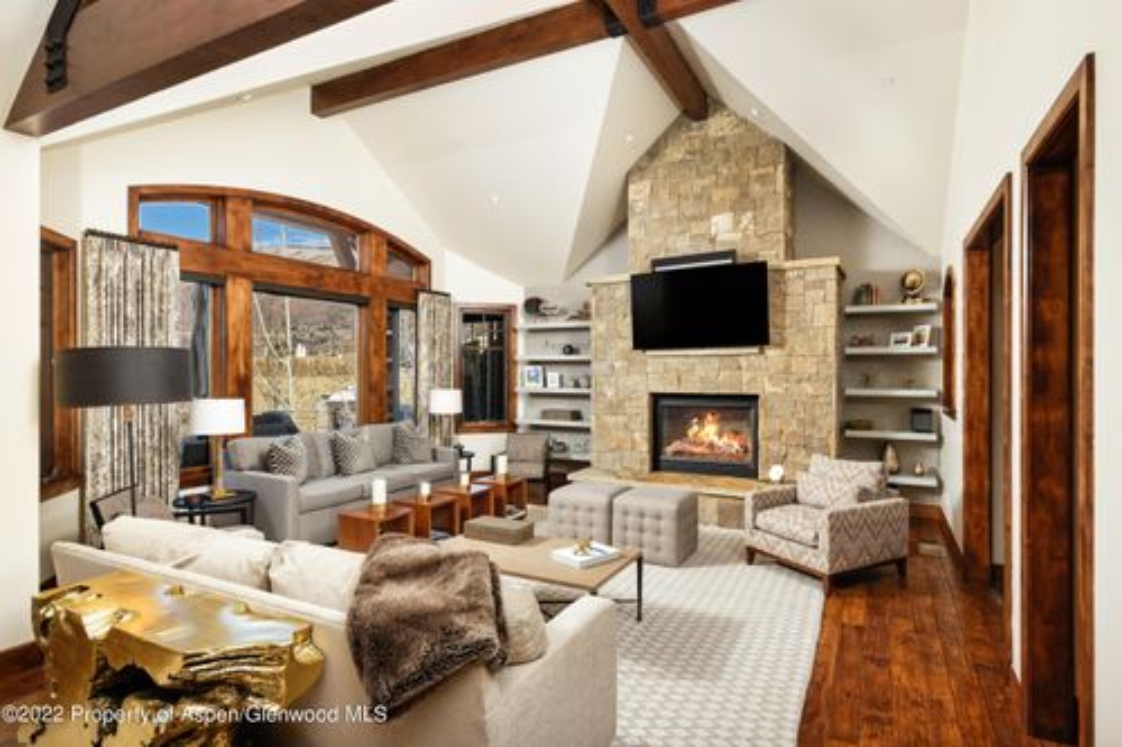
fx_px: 592
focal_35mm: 19
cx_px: 561
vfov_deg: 64.5
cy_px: 374
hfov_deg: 86.9
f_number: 7.1
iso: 400
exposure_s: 1/1250
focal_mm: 19
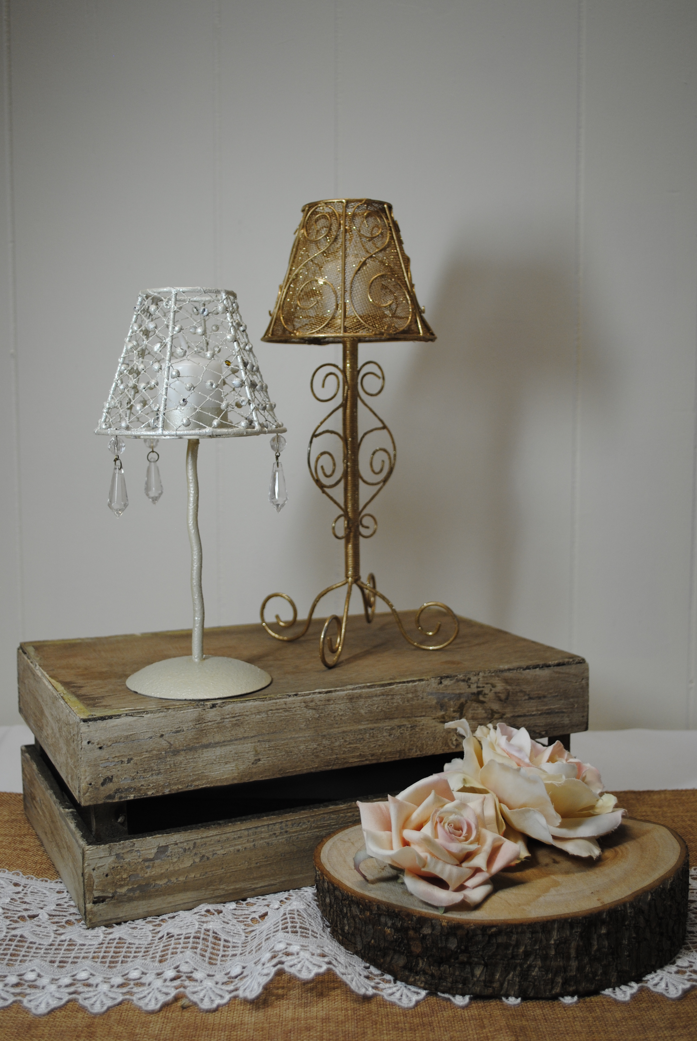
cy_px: 520
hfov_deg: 34.3
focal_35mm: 39
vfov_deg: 49.5
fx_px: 1129
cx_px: 348
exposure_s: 1/50
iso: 200
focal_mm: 26
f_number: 4.2
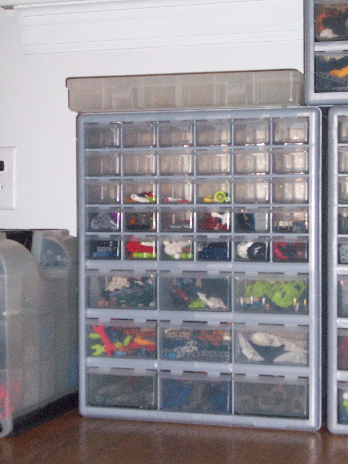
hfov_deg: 19.1
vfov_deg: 25.3
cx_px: 174
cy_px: 232
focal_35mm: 77
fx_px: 1032
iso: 200
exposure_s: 1/102
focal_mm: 12.8
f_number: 4.2
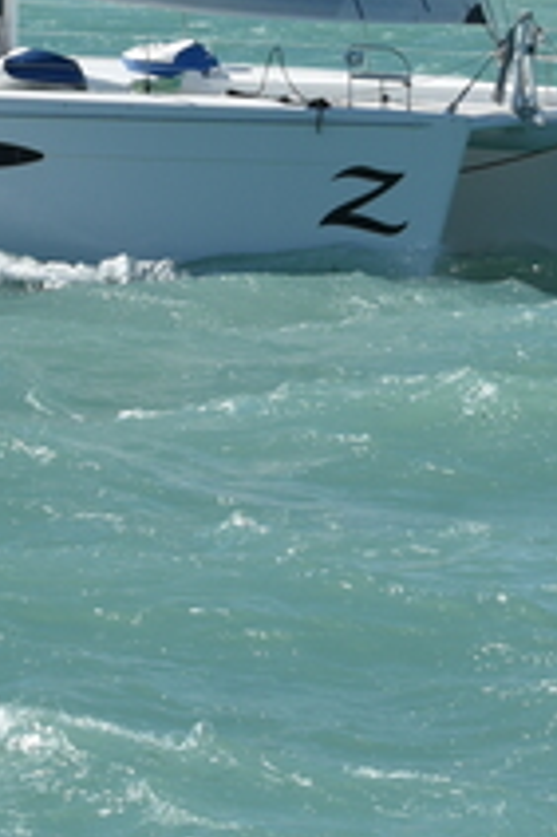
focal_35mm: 375
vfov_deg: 5.5
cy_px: 28
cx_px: -146
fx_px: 8717
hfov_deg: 3.7
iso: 100
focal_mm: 62
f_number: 10
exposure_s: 1/400
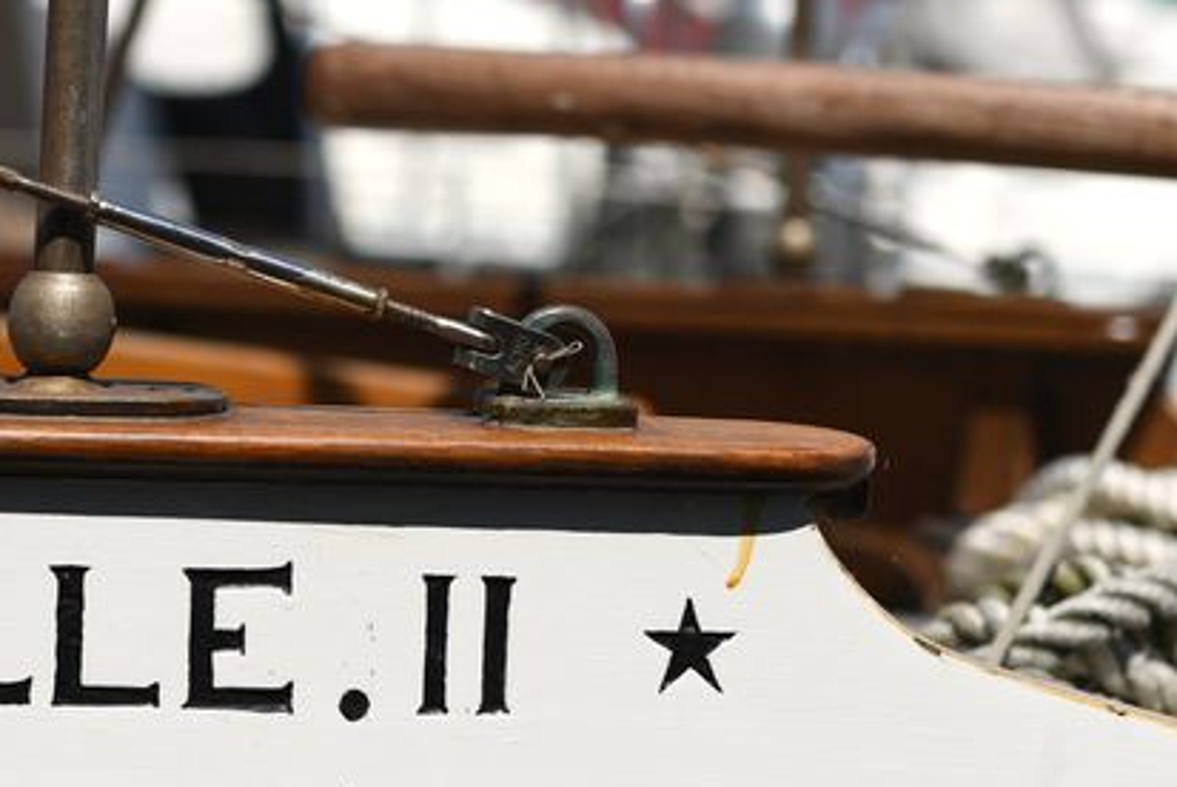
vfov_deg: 10.8
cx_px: -151
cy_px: 559
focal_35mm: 127
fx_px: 4155
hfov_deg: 15.6
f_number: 3.2
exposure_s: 1/3200
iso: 64
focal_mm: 50
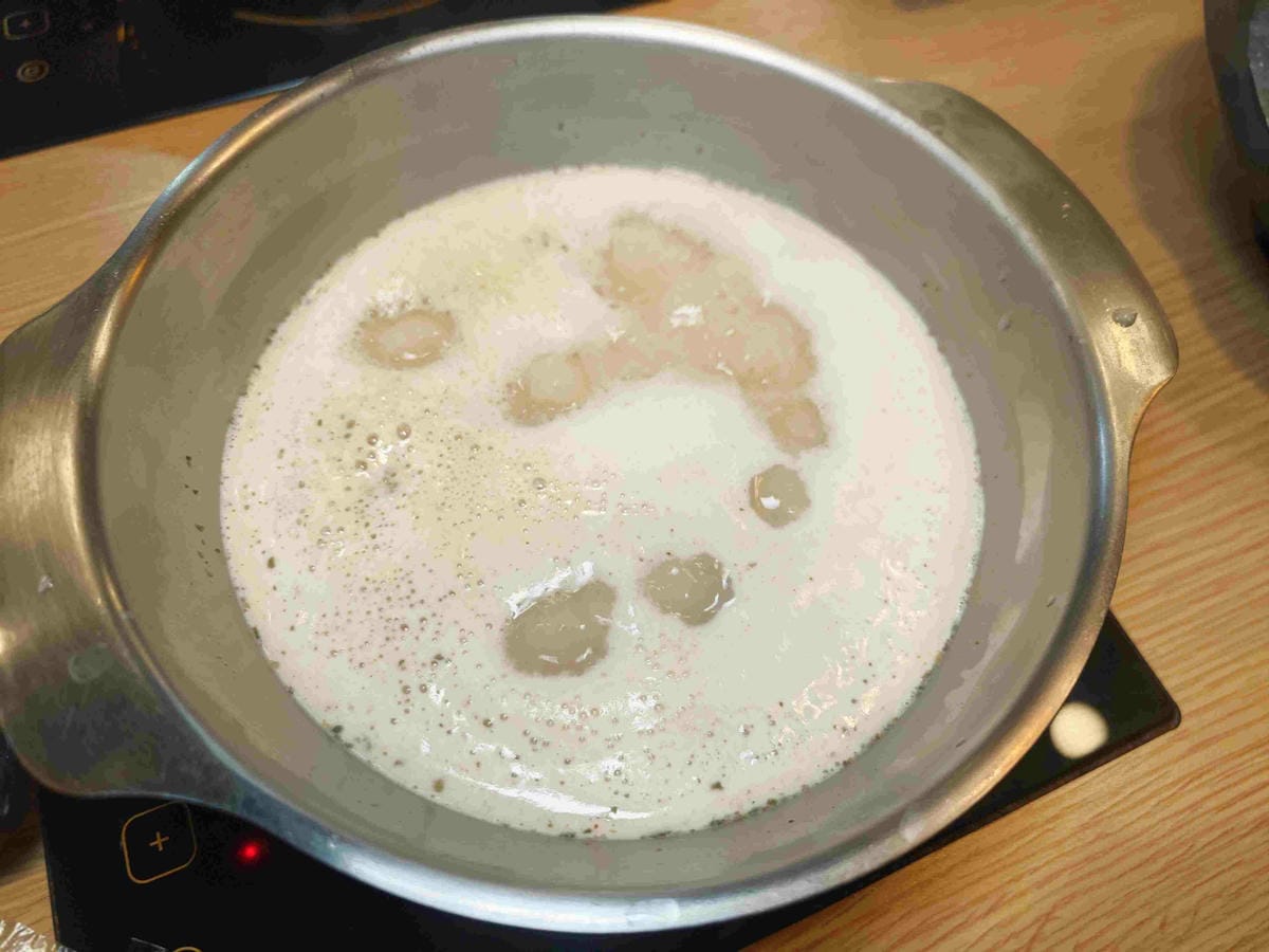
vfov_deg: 58.9
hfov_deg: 73.9
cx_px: 634
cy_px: 476
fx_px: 843
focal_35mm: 23
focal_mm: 8.72
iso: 160
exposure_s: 1/121
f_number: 2
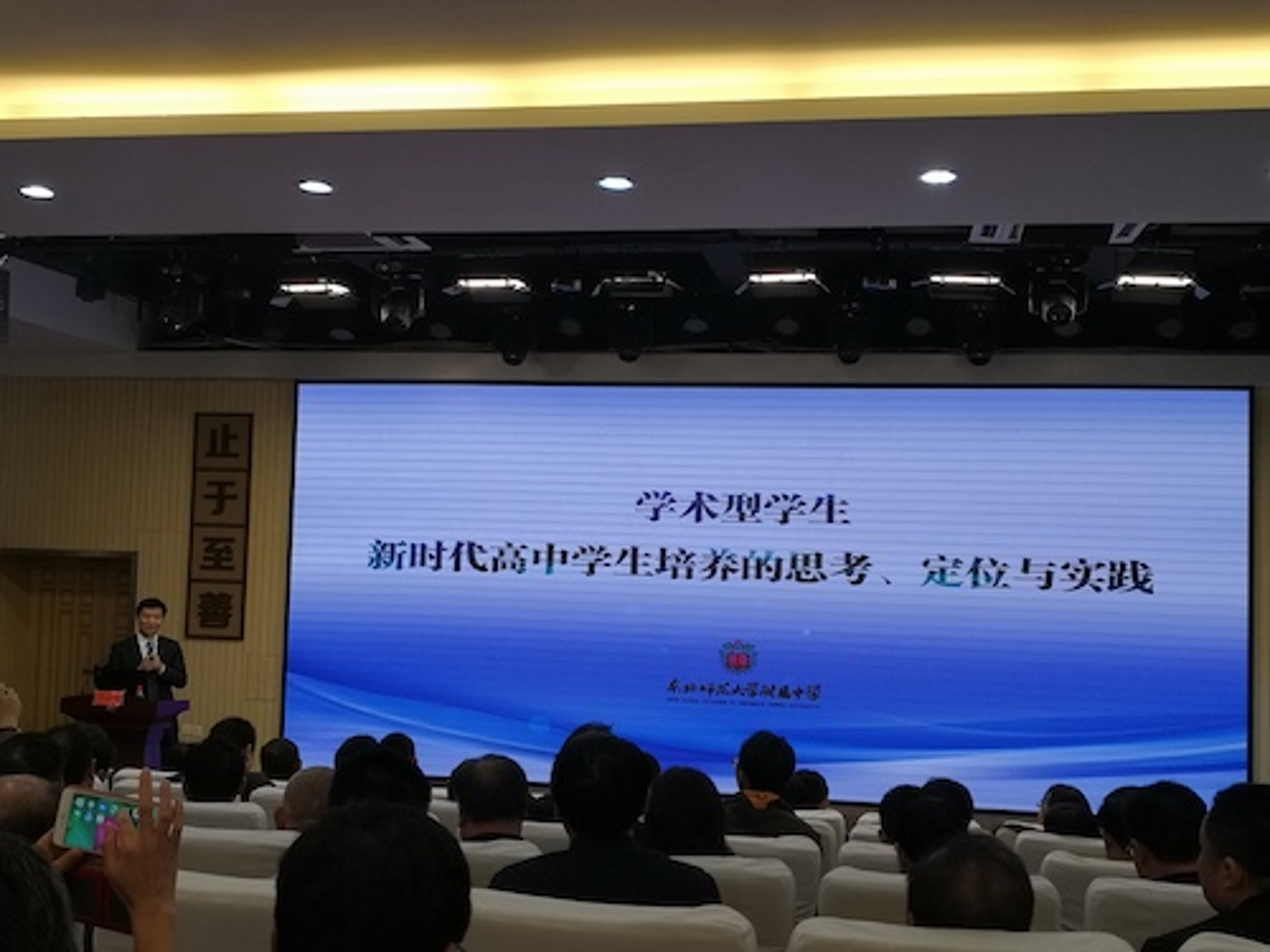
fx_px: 1357
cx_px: 635
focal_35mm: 37
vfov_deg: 38.7
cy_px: 476
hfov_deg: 50.1
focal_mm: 3.95
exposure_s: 1/100
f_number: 1.6
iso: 80
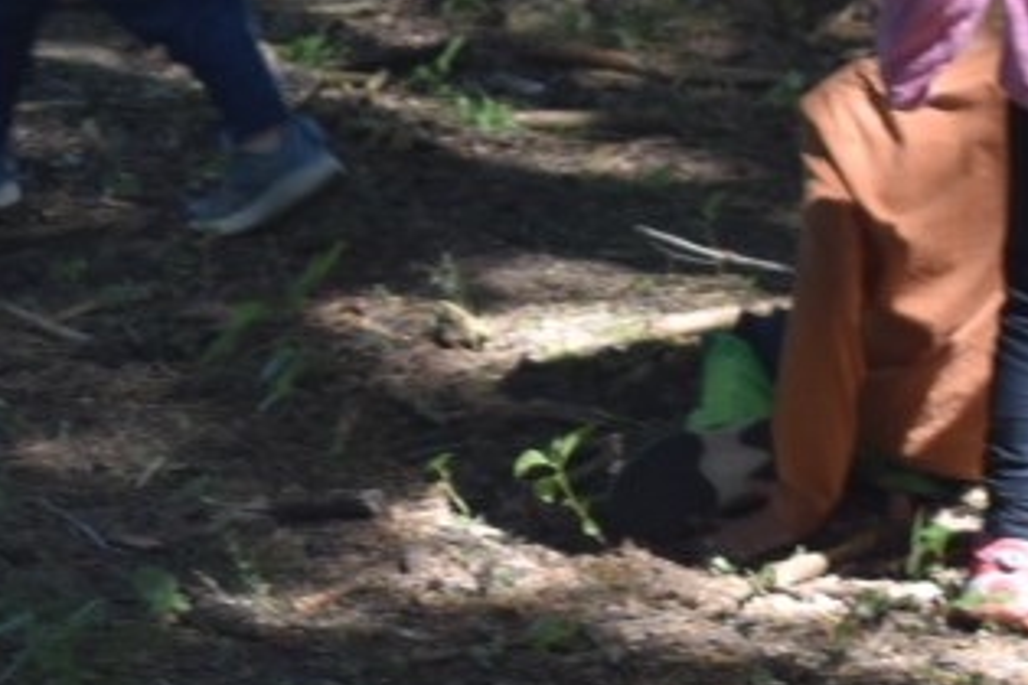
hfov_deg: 9.5
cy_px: 571
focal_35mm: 217
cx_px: 277
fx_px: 6196
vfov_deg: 6.3
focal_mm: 38
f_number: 5
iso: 400
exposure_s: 1/100
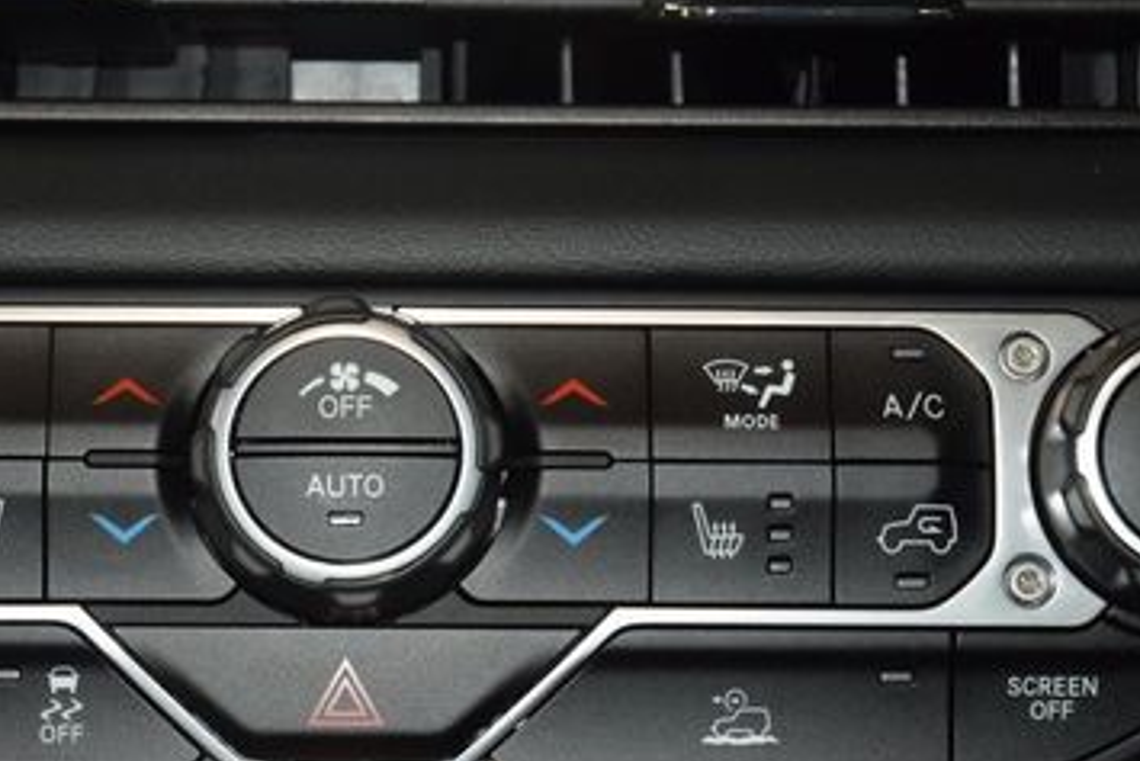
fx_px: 3770
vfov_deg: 11.5
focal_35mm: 119
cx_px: 350
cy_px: 448
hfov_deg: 17.1
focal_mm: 44
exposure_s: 1/20
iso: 1000
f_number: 4.2
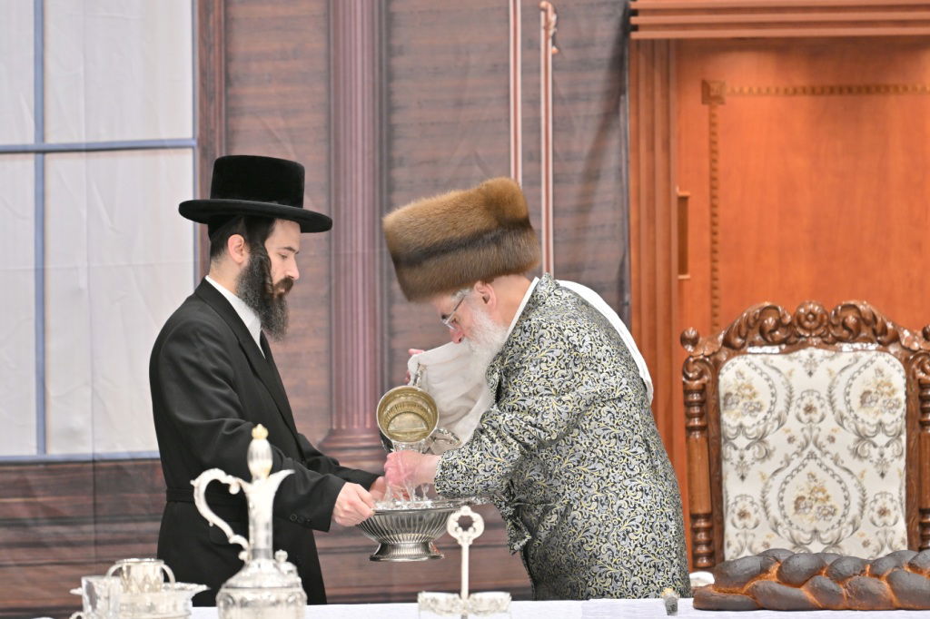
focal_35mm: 300
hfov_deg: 6.9
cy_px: 310
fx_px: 7747
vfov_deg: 4.6
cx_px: 465
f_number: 2.8
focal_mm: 200
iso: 250
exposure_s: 1/200
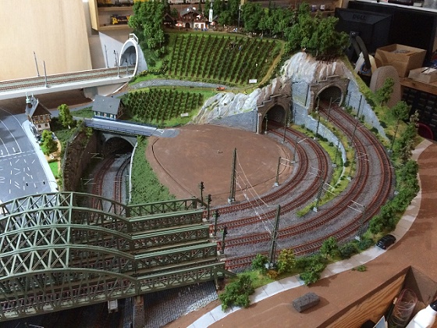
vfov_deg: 48.2
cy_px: 164
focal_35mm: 29
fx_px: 366
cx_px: 218
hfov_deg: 61.7
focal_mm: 4.15
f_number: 2.2
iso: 320
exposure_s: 1/20
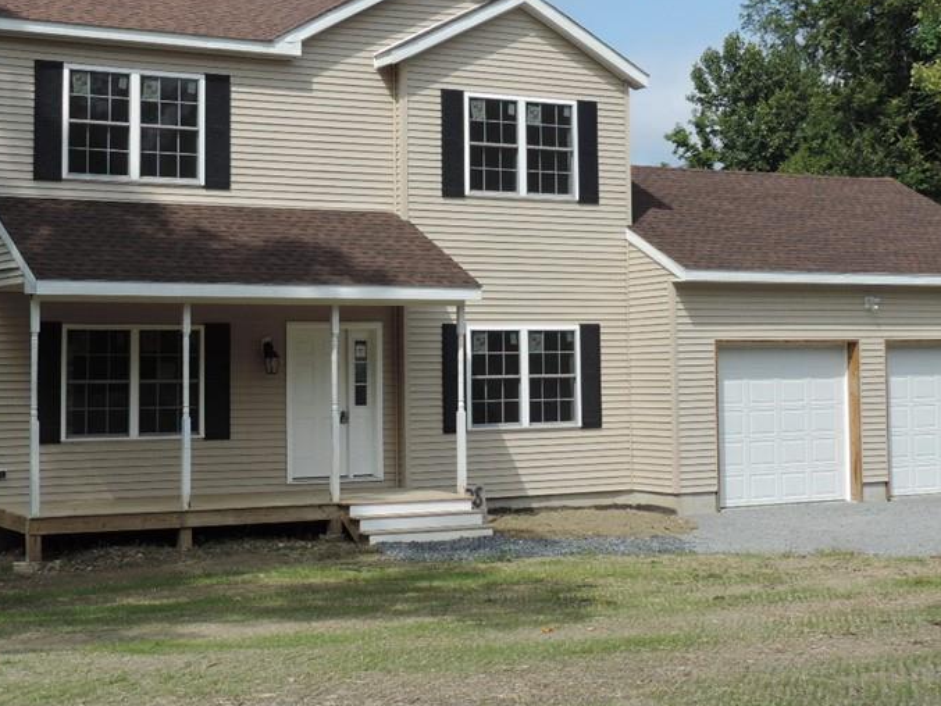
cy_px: 250
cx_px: 407
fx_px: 1767
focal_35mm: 65
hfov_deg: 29.8
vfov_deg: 22.5
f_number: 3.4
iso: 80
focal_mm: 7.6
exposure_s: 1/1000
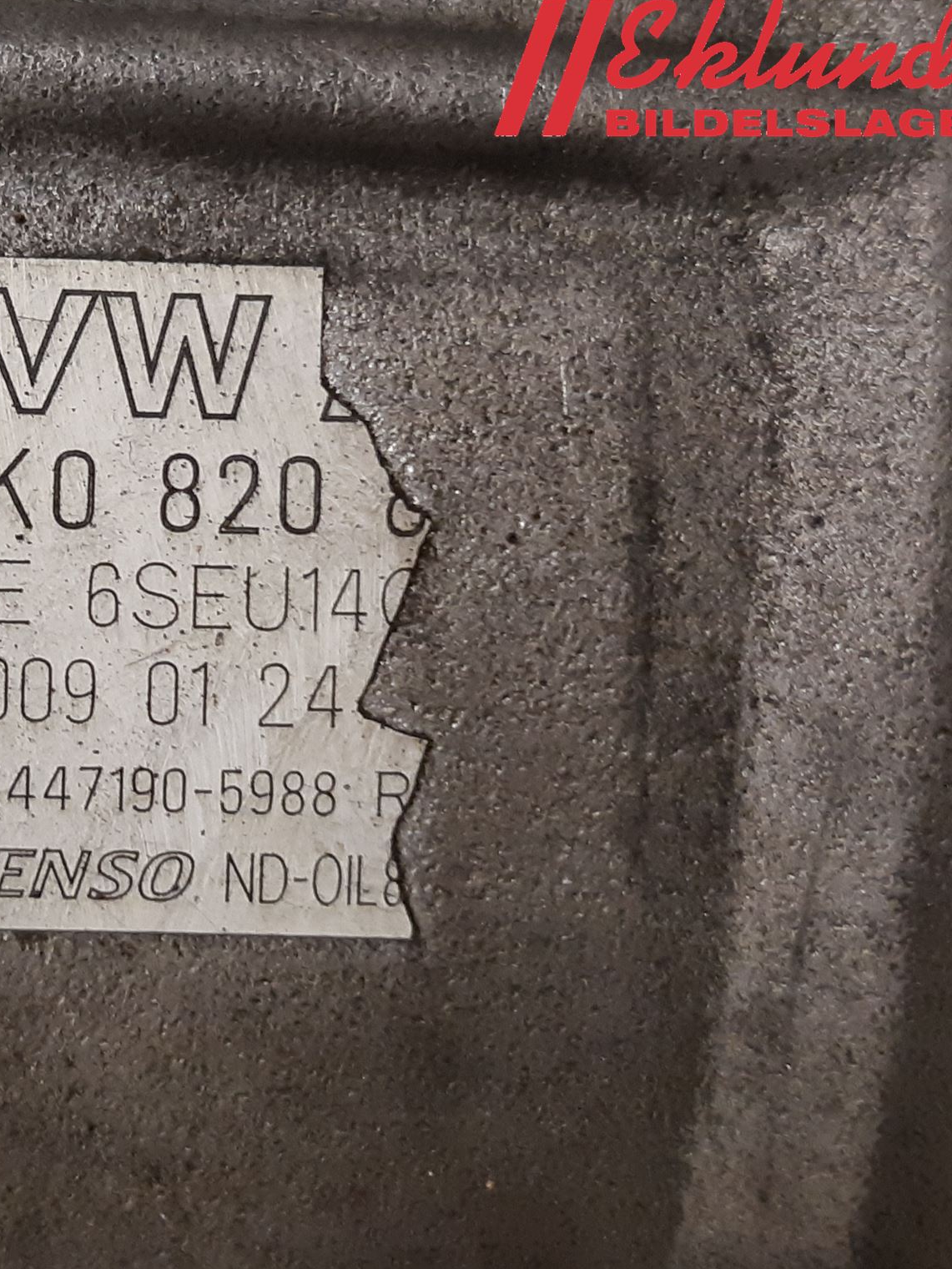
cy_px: 636
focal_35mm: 35
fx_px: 1283
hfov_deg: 38.7
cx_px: 152
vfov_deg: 52.6
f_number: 1.7
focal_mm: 3.93
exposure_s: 1/50
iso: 250
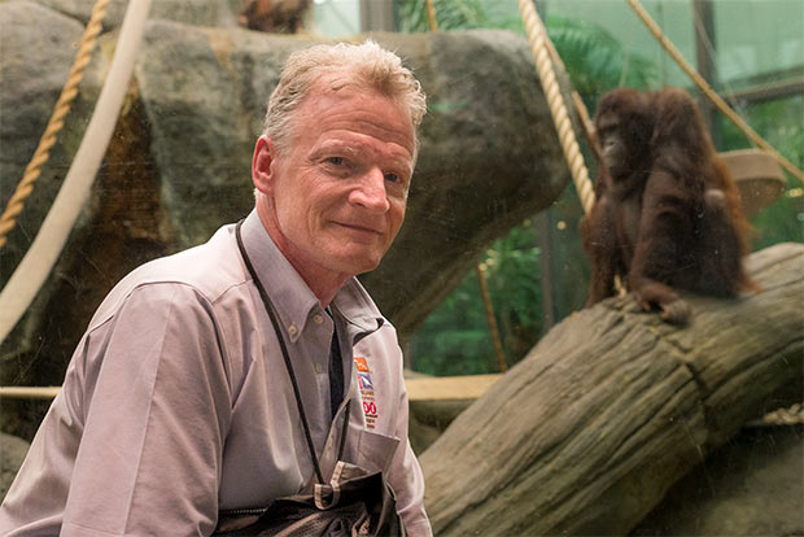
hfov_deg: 44.5
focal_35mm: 44
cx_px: 402
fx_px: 983
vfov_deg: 30.5
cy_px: 268
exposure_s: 1/180
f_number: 5.6
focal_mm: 44
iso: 1250
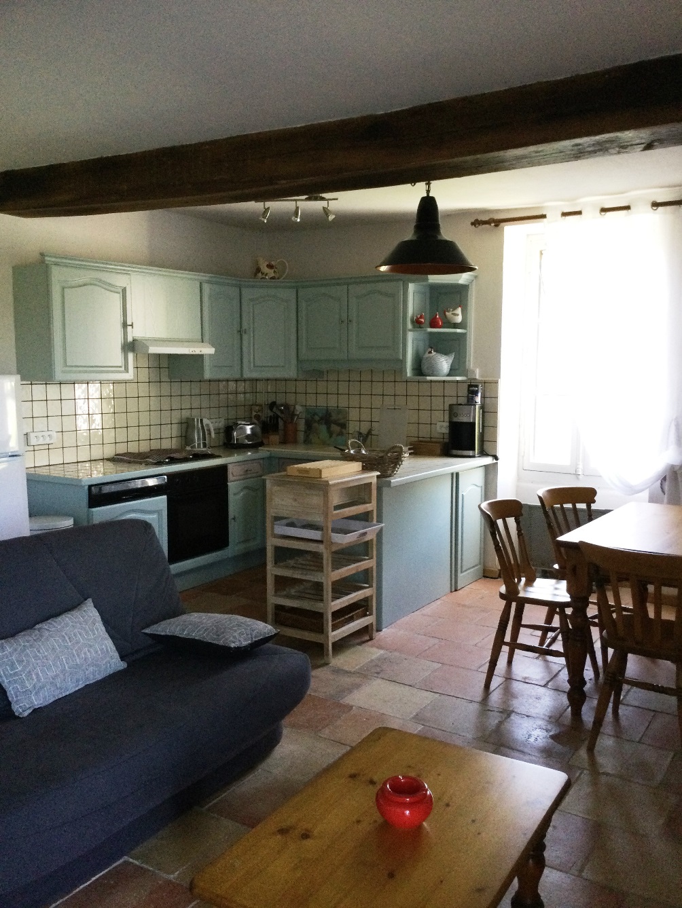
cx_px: 341
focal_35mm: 31
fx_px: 814
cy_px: 454
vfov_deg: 58.3
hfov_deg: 45.5
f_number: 2.4
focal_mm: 3.3
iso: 160
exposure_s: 1/33
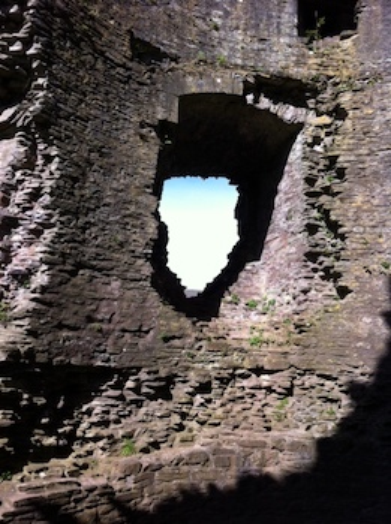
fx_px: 529
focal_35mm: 35
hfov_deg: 40.6
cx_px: 196
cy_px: 262
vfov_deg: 52.7
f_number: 2.8
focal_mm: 3.85
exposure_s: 1/773
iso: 80
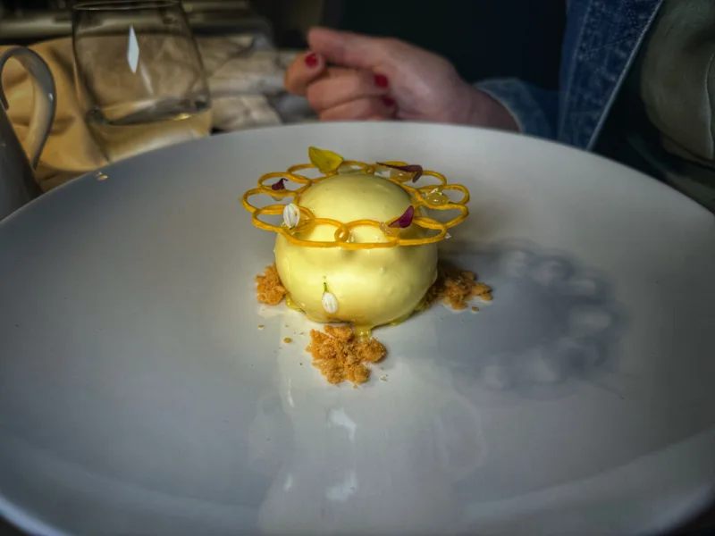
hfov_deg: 71.6
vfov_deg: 56.8
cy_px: 268
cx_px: 358
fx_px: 496
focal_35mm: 24
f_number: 1.78
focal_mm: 6.76
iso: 50
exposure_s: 1/129
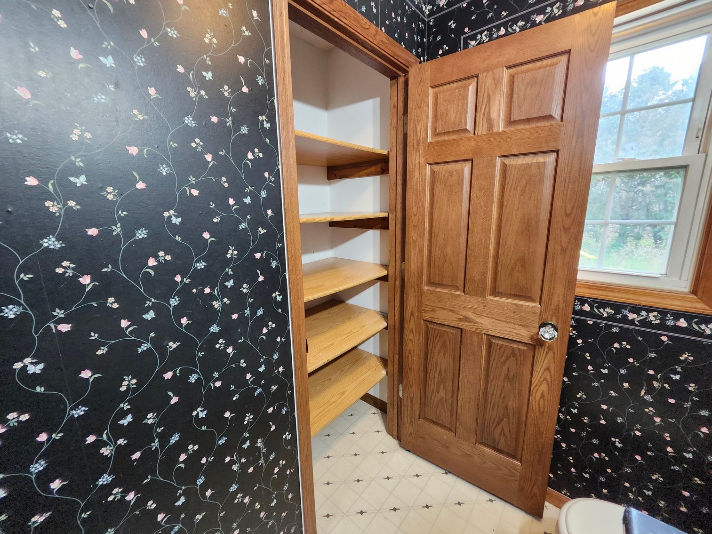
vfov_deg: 89.9
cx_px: 356
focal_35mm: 13
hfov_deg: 106.2
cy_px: 267
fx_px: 267
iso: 500
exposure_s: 1/30
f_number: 2.2
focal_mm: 1.74
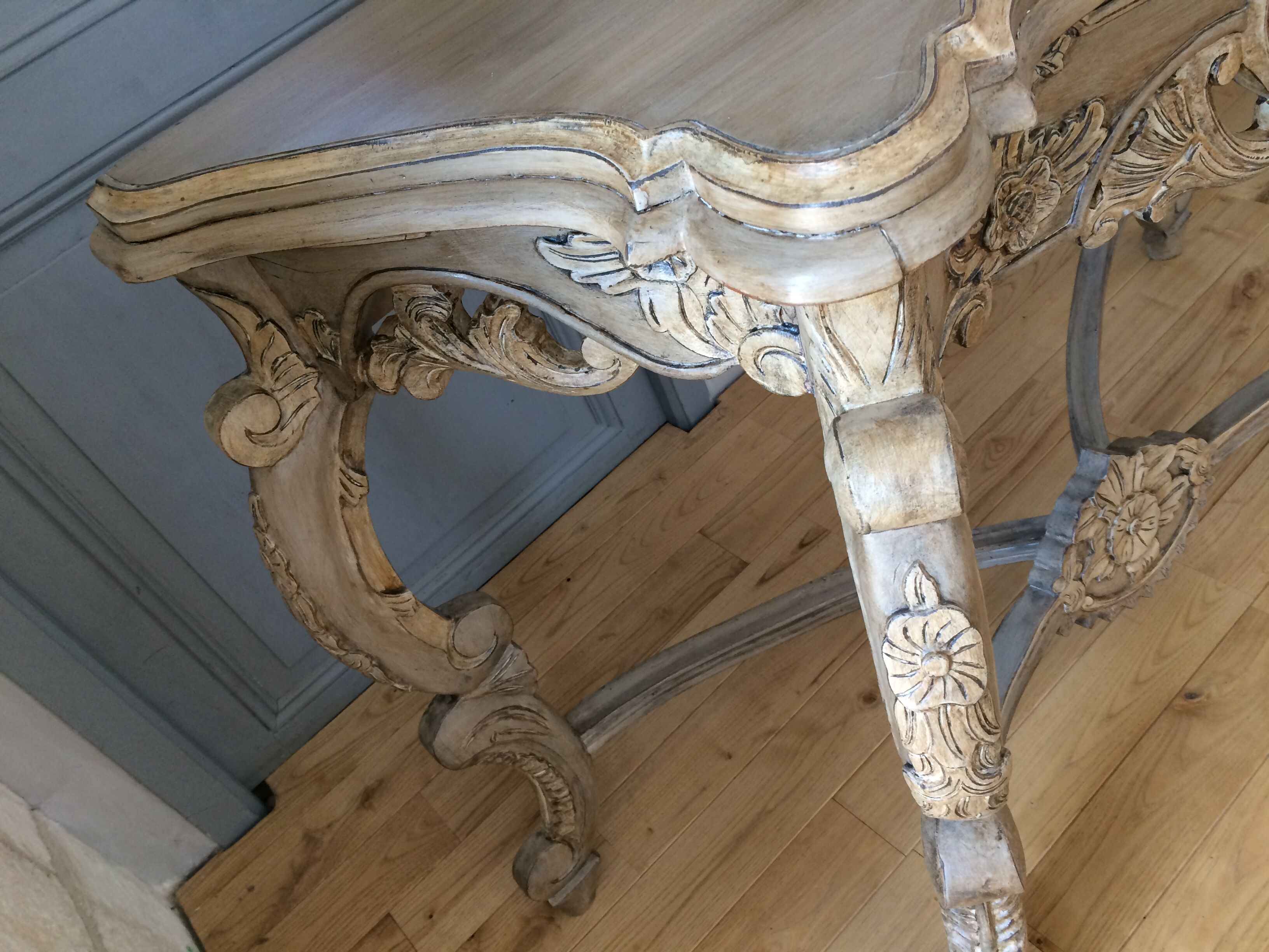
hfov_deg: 61.7
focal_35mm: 29
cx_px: 634
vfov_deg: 48.2
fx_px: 1063
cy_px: 476
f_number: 2.2
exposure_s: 1/33
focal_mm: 4.15
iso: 100
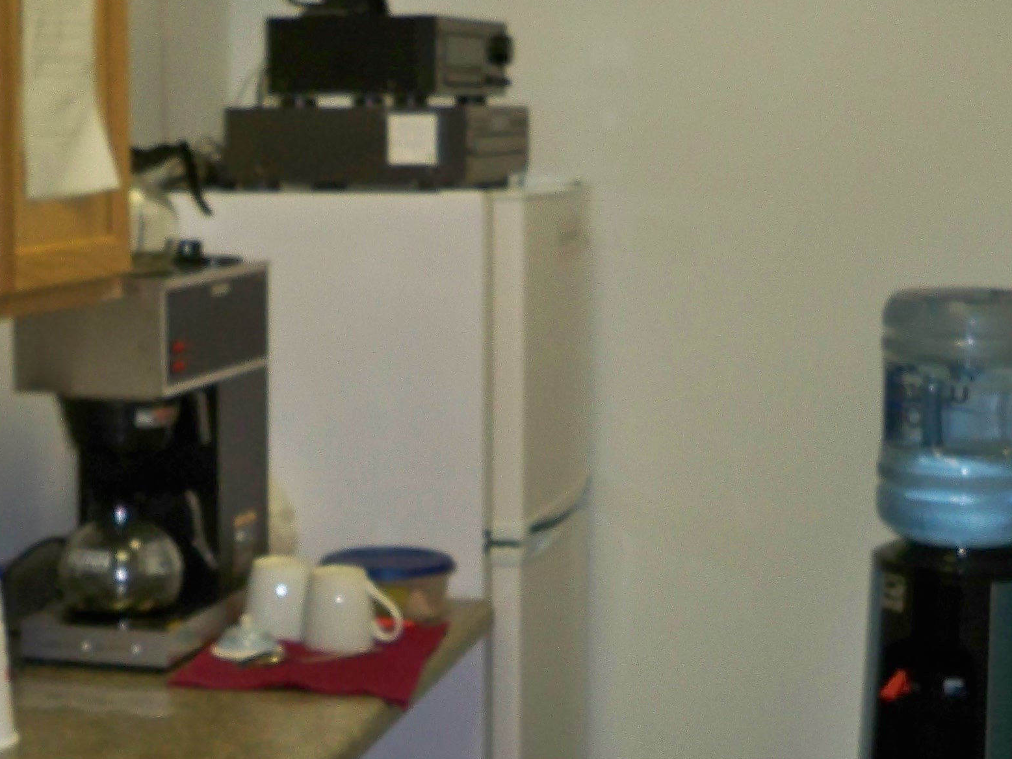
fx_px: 2397
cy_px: 625
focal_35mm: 82
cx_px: 388
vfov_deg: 17.8
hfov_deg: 23.8
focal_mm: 6.3
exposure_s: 1/60
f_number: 3.1
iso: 200
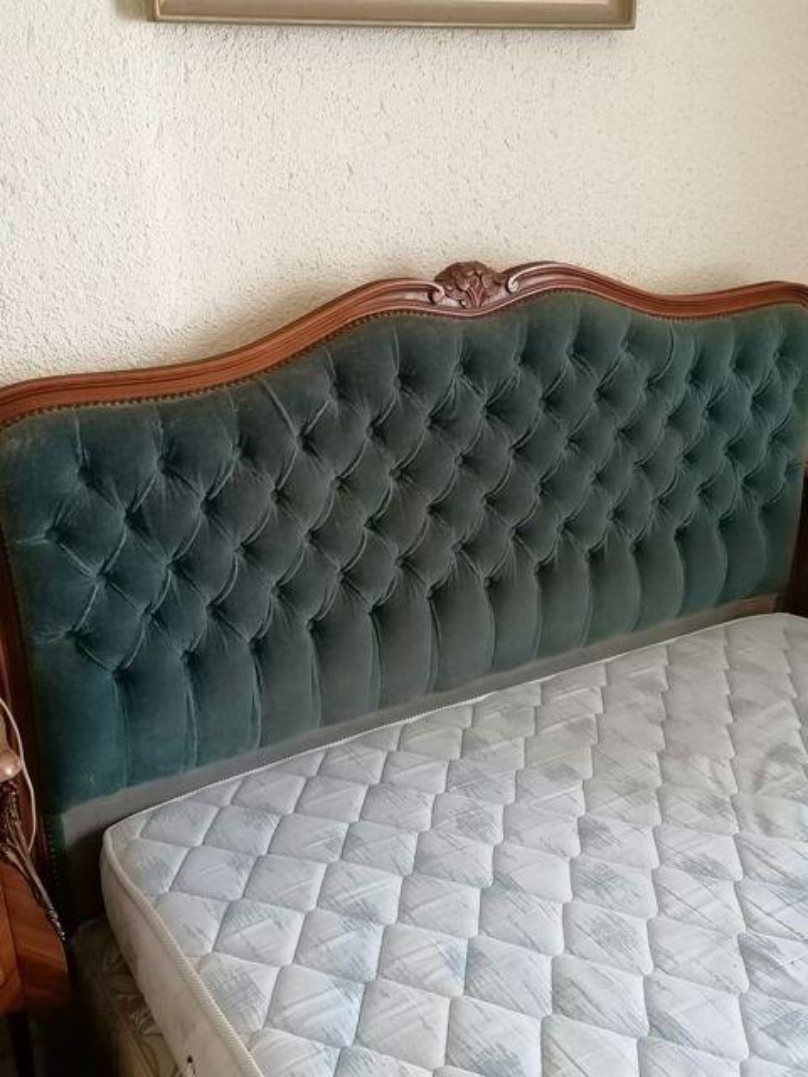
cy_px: 538
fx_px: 1152
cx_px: 404
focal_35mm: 37
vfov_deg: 50.1
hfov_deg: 38.7
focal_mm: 4.75
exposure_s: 1/20
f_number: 1.8
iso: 400
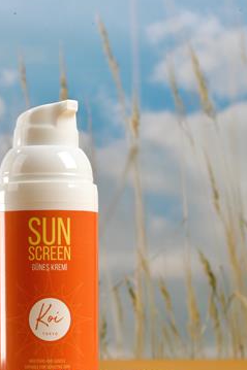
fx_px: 1205
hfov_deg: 11.7
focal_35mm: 117
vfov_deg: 17.5
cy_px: 249
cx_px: 51
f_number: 20
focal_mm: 70
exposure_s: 1/160
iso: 125
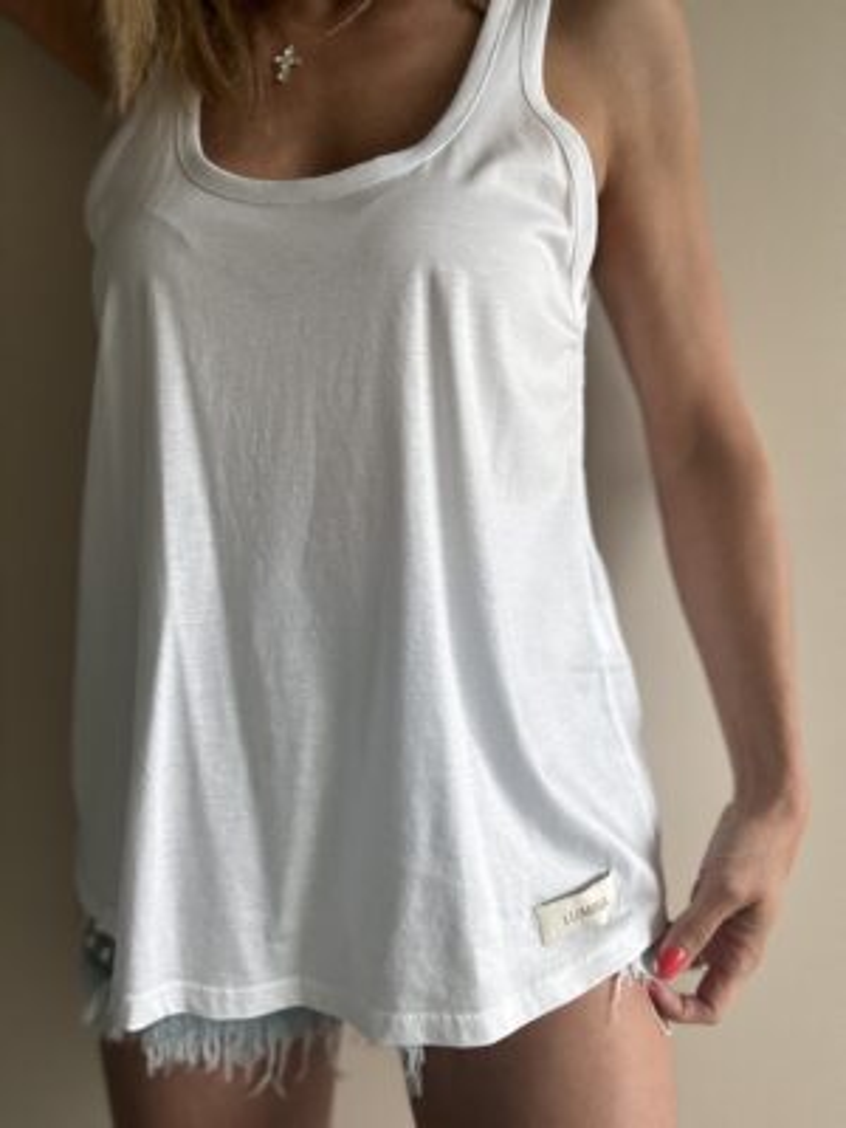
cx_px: 423
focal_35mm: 30
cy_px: 564
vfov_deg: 60.0
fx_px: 978
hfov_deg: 46.8
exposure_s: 1/121
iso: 40
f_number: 1.9
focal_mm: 2.69
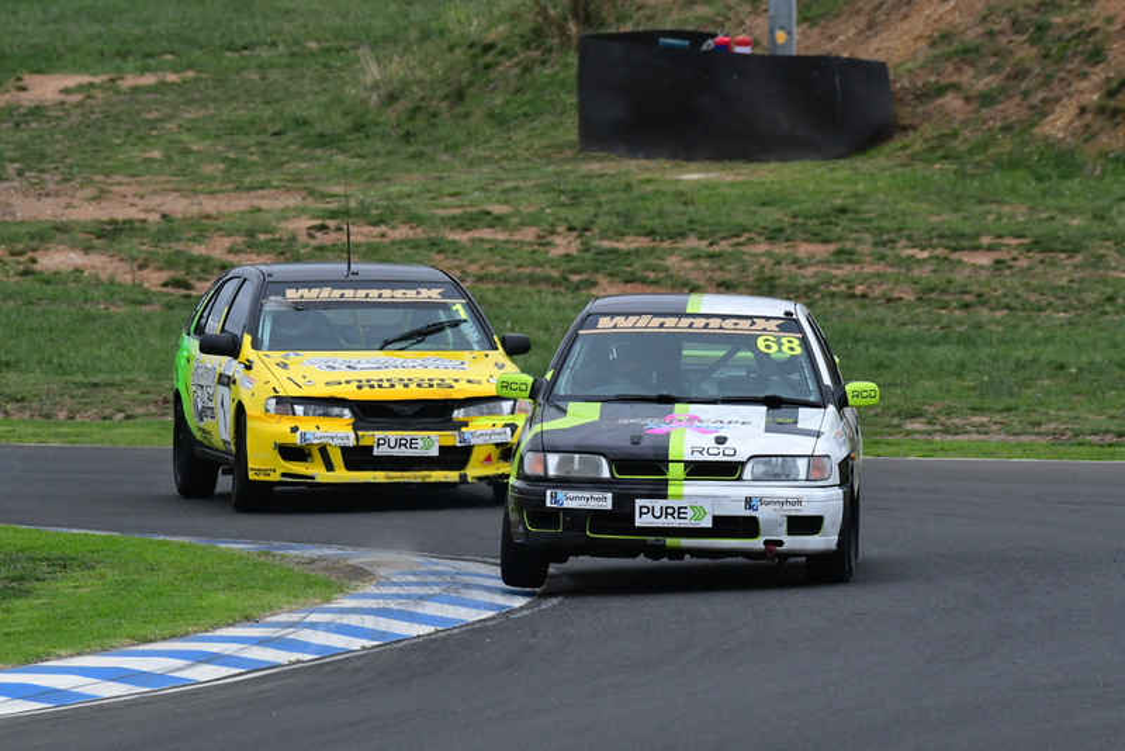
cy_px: 376
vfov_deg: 2.5
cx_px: 562
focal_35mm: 540
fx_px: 16880
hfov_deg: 3.8
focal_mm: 360
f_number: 10
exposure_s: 1/640
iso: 2000
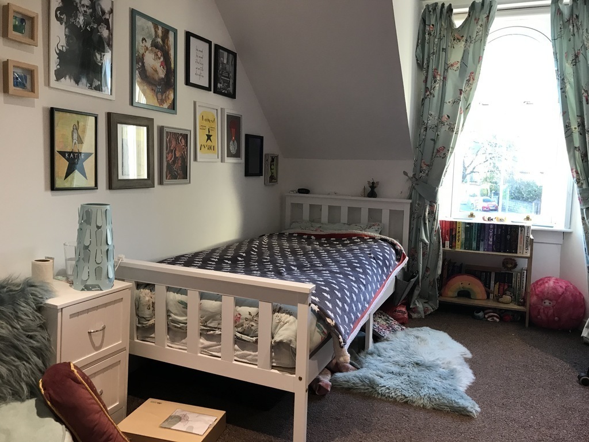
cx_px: 294
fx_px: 476
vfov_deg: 49.7
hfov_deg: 63.4
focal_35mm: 28
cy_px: 221
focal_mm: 3.99
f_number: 1.8
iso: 40
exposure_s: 1/20
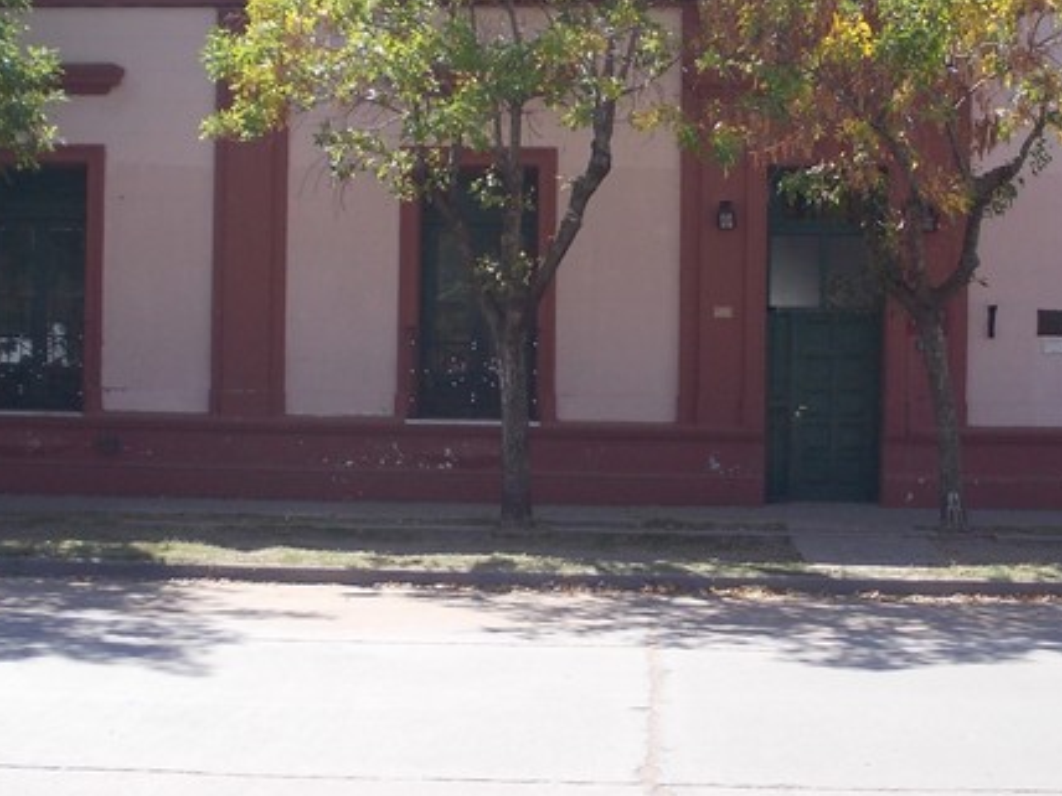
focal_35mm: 68
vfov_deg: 21.6
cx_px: 558
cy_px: 347
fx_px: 2086
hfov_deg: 28.6
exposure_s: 1/160
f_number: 6.2
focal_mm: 5.3
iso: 80
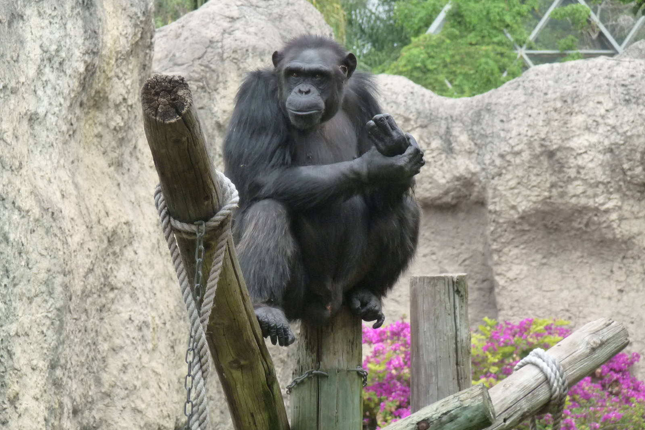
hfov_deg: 9.3
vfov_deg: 6.2
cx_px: 323
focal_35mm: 221
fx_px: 3959
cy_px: 200
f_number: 4.8
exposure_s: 1/250
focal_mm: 36.4
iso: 320
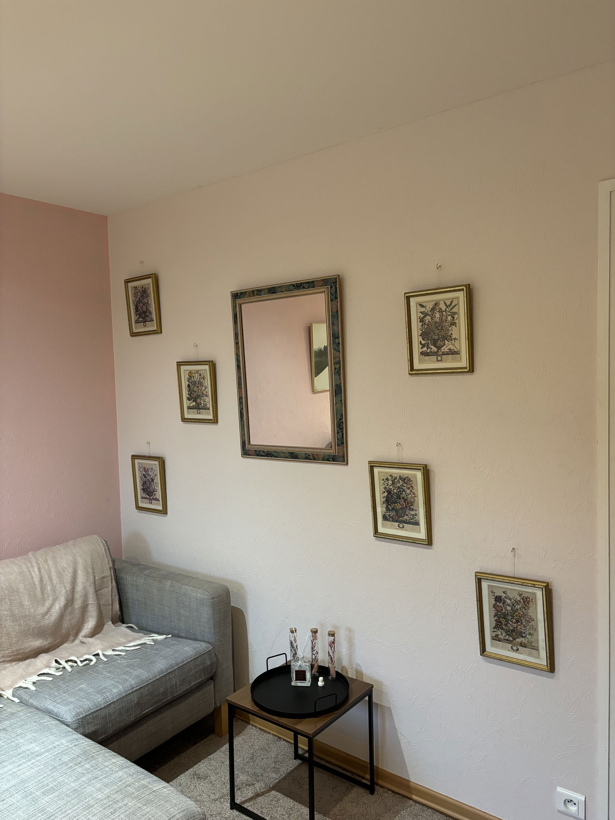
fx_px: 616
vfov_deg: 67.3
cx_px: 308
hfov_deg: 53.1
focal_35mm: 26
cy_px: 410
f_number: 1.6
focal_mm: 5.96
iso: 320
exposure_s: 1/50
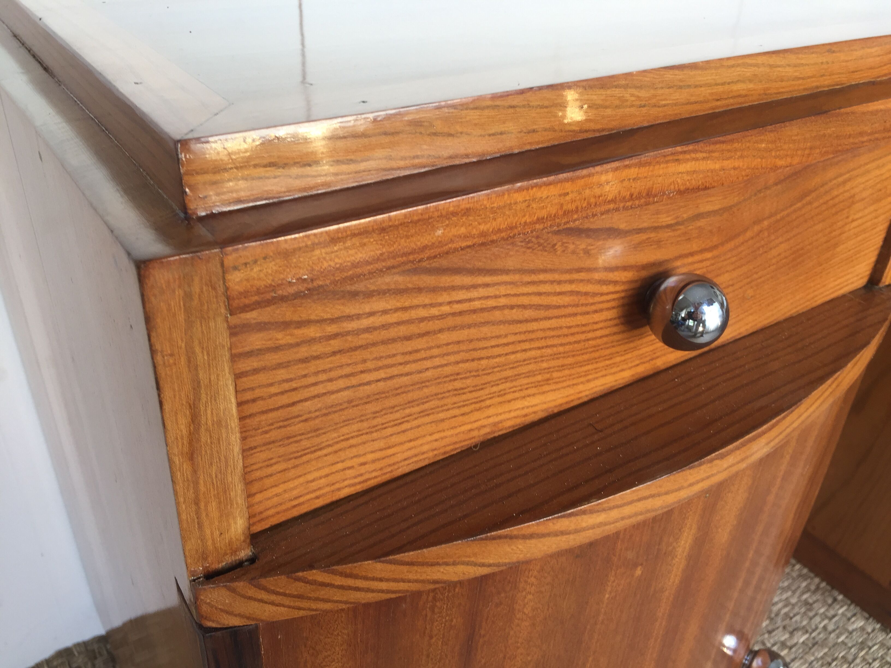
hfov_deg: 61.7
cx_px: 446
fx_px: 746
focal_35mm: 29
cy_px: 334
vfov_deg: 48.2
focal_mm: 4.15
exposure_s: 1/50
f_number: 2.2
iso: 32
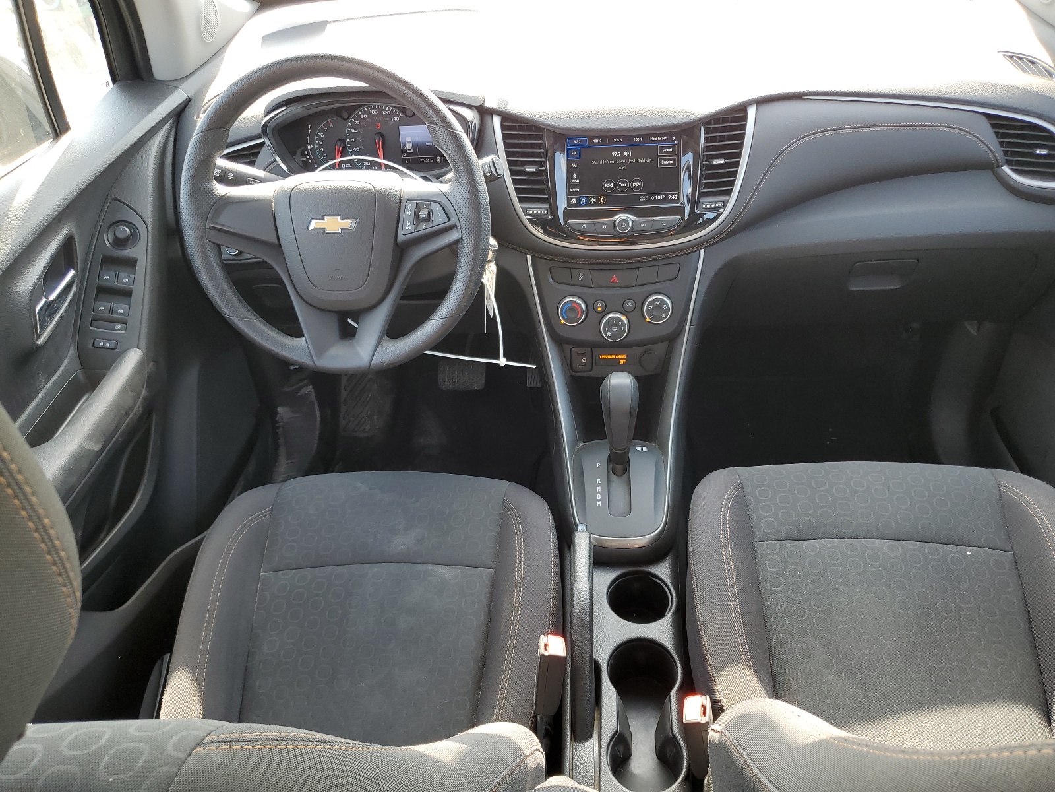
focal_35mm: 26
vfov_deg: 53.1
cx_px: 528
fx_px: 792
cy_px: 396
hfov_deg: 67.3
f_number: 1.5
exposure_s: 1/132
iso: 50
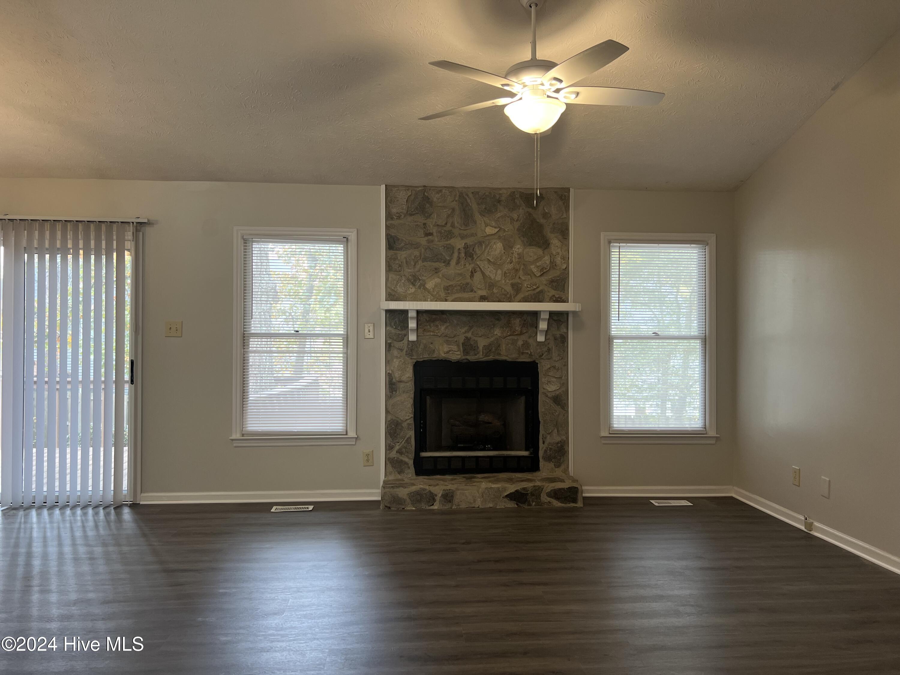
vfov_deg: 53.1
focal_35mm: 26
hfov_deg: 67.3
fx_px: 676
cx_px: 450
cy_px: 338
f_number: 1.5
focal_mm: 5.7
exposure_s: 1/60
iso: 80
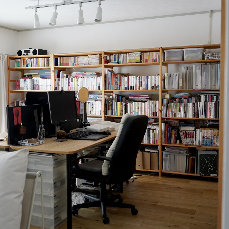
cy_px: 116
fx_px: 322
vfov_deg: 39.2
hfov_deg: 38.9
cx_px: 86
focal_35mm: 43
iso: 3200
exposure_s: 1/60
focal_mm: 33
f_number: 2.8
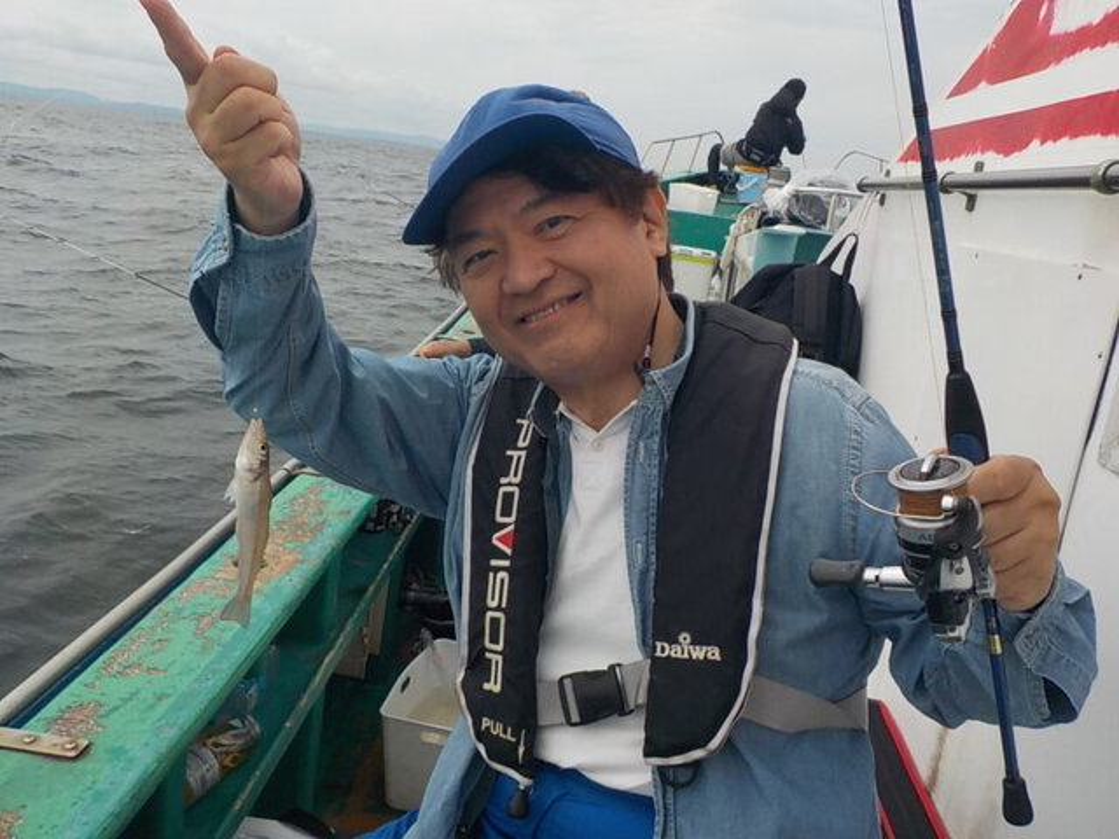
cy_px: 420
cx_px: 560
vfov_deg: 46.8
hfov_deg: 60.0
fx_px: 970
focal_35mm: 30
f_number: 3.3
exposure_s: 1/1600
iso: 125
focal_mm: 4.1
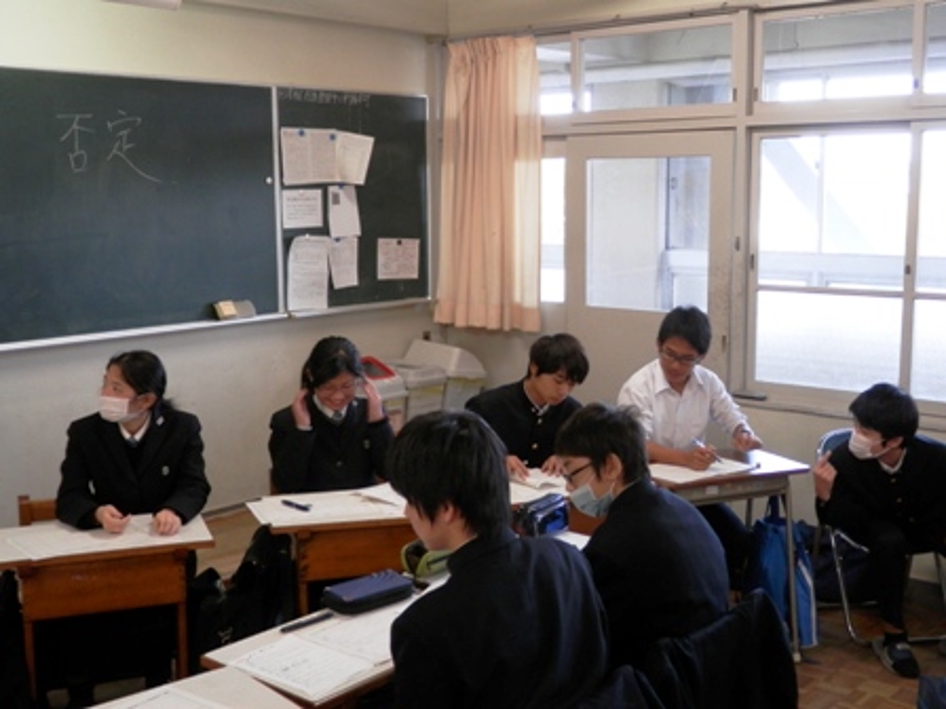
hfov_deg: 46.8
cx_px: 473
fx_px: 1093
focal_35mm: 40
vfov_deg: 36.0
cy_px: 354
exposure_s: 1/40
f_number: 3.7
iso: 200
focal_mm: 7.3
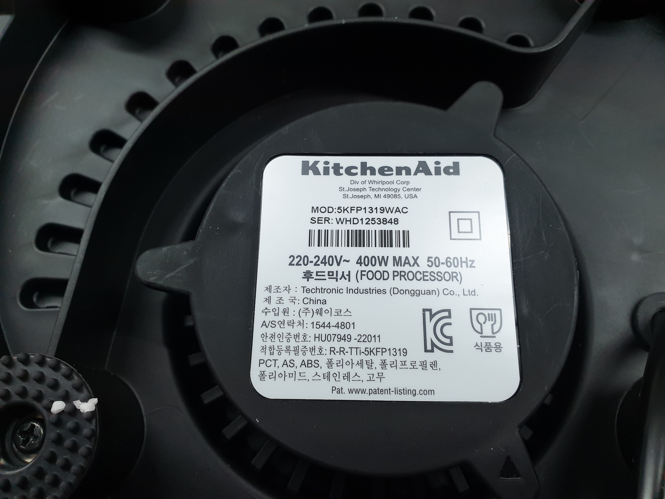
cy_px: 250
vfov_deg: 53.1
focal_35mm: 26
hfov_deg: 67.3
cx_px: 332
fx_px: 499
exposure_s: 1/50
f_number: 2.4
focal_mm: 4.3
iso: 160
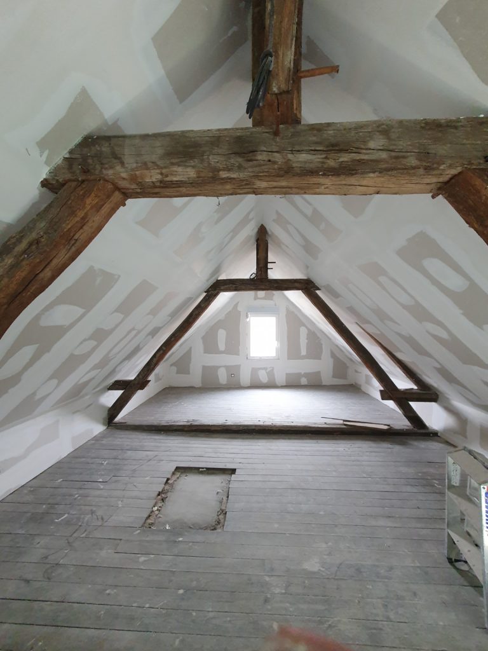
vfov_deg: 106.2
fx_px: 244
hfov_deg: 89.9
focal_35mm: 13
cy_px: 326
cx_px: 244
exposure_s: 1/33
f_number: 2.2
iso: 400
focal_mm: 1.8
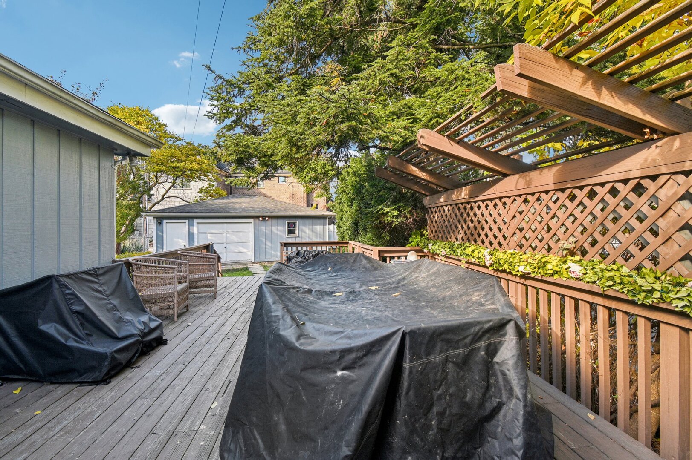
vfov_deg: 77.3
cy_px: 230
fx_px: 288
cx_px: 346
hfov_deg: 100.4
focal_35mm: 15
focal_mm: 10
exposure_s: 1/30
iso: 100
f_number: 8
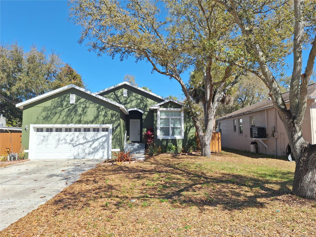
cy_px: 118
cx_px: 158
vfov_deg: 58.9
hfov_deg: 73.9
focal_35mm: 23
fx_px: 210
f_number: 1.8
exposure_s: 1/2457
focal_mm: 5.54
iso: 40
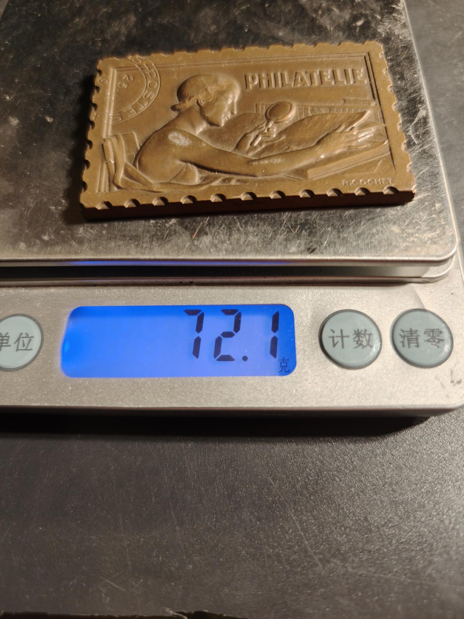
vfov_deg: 73.9
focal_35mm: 23
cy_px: 310
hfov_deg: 58.9
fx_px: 411
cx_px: 232
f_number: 1.6
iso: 160
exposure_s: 1/100
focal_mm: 6.06
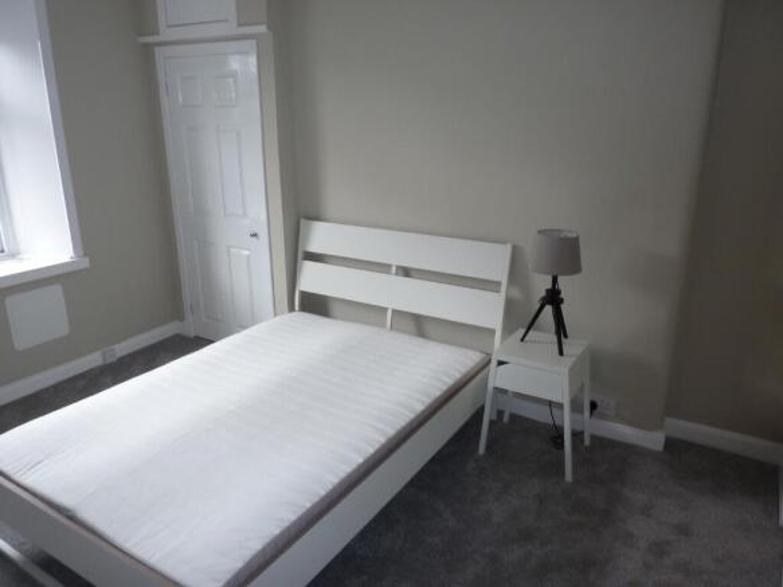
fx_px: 565
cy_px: 294
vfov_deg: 54.9
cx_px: 392
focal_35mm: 25
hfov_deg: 69.4
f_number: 3.3
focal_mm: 4.1
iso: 100
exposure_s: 1/30
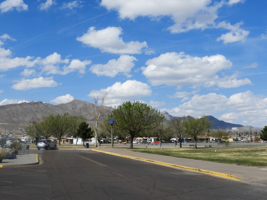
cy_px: 87
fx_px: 332
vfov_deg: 33.6
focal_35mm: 43
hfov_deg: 43.7
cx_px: 110
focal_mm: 5.9
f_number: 4
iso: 100
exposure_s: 1/1600
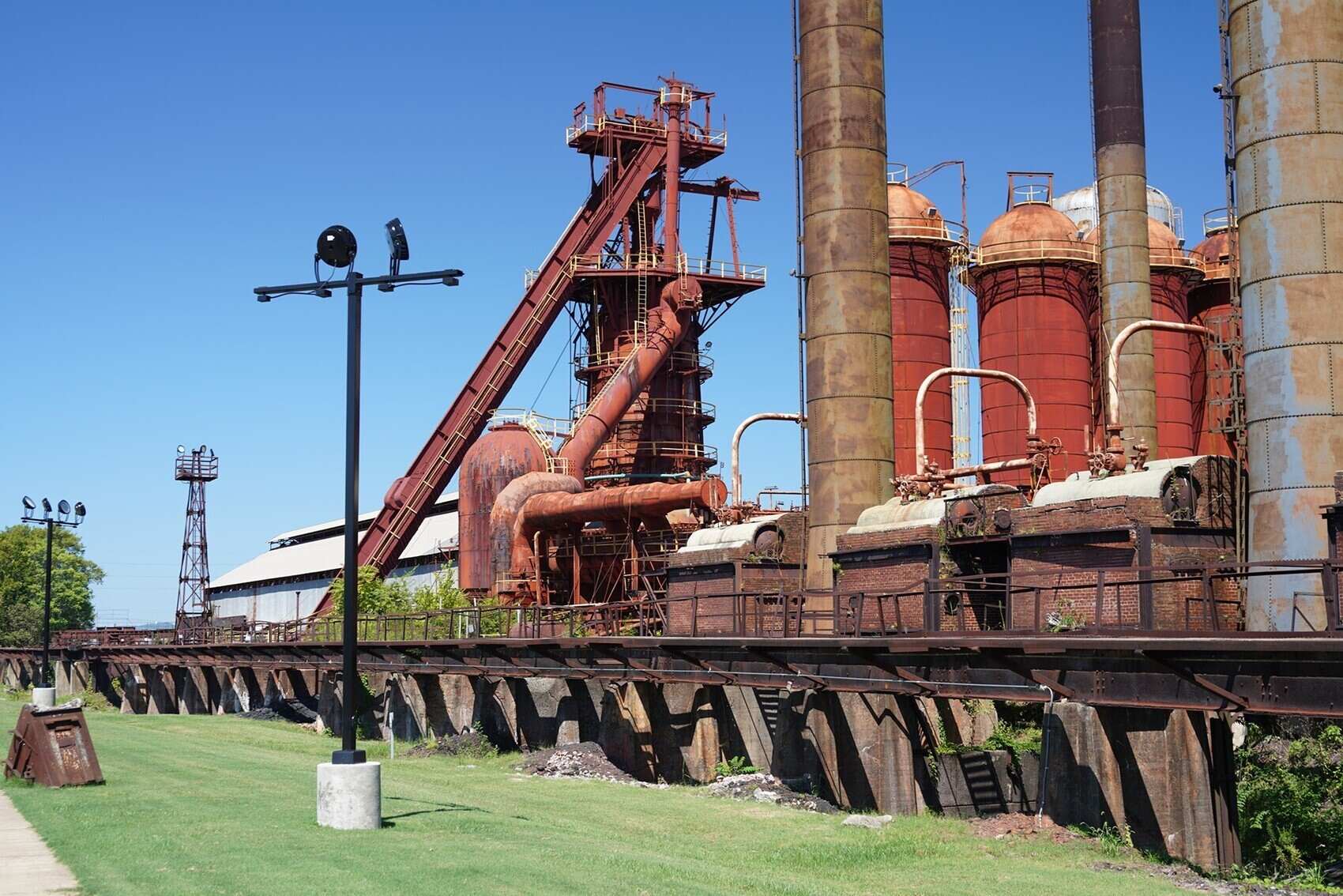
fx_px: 1679
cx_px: 672
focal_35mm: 45
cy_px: 448
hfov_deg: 43.6
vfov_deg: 29.9
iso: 100
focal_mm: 45
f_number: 5.6
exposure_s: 1/100
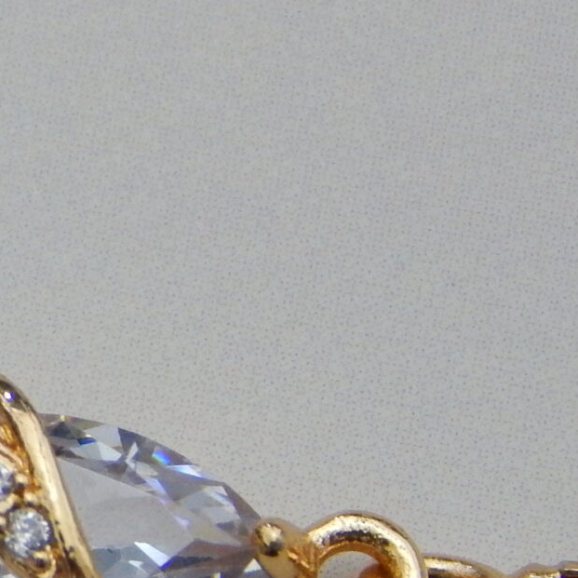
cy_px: 219
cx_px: -416
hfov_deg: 3.0
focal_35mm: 583
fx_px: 11013
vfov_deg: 3.0
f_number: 5.1
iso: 400
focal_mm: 28.7
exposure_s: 1/20
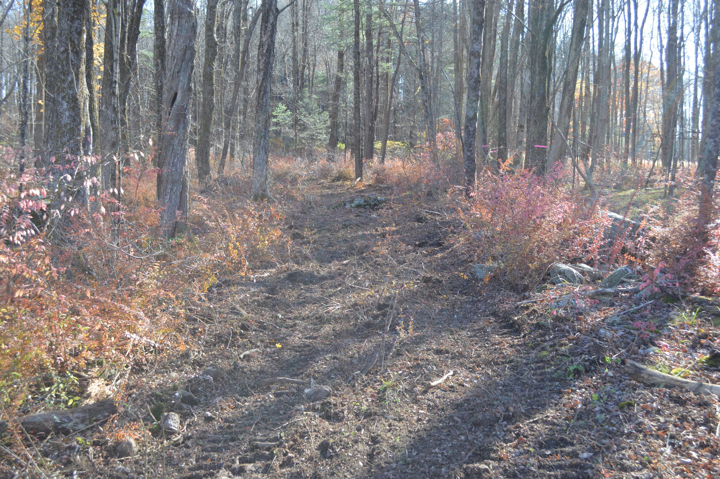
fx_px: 779
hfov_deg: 49.6
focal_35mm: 39
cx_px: 360
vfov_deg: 34.2
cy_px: 240
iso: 360
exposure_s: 1/125
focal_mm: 26
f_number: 5.6
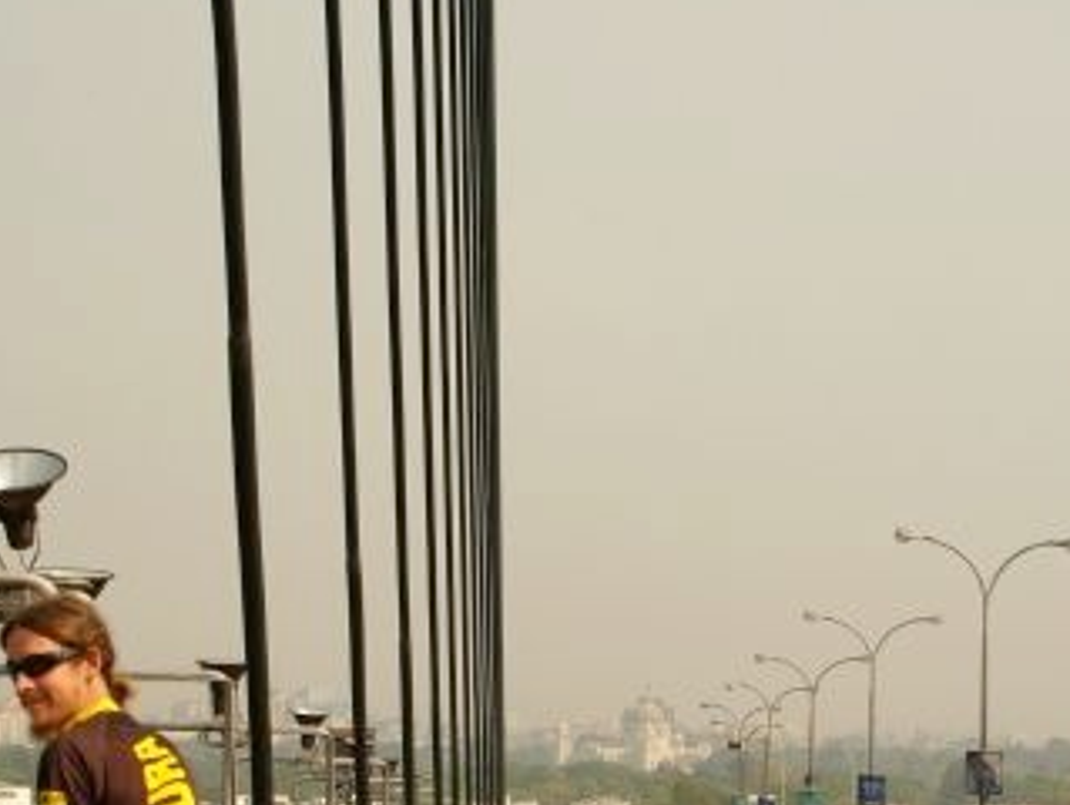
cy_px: 800
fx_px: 2909
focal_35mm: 94
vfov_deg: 15.5
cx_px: 678
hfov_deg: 20.8
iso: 160
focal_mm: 26
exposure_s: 1/250
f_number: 8
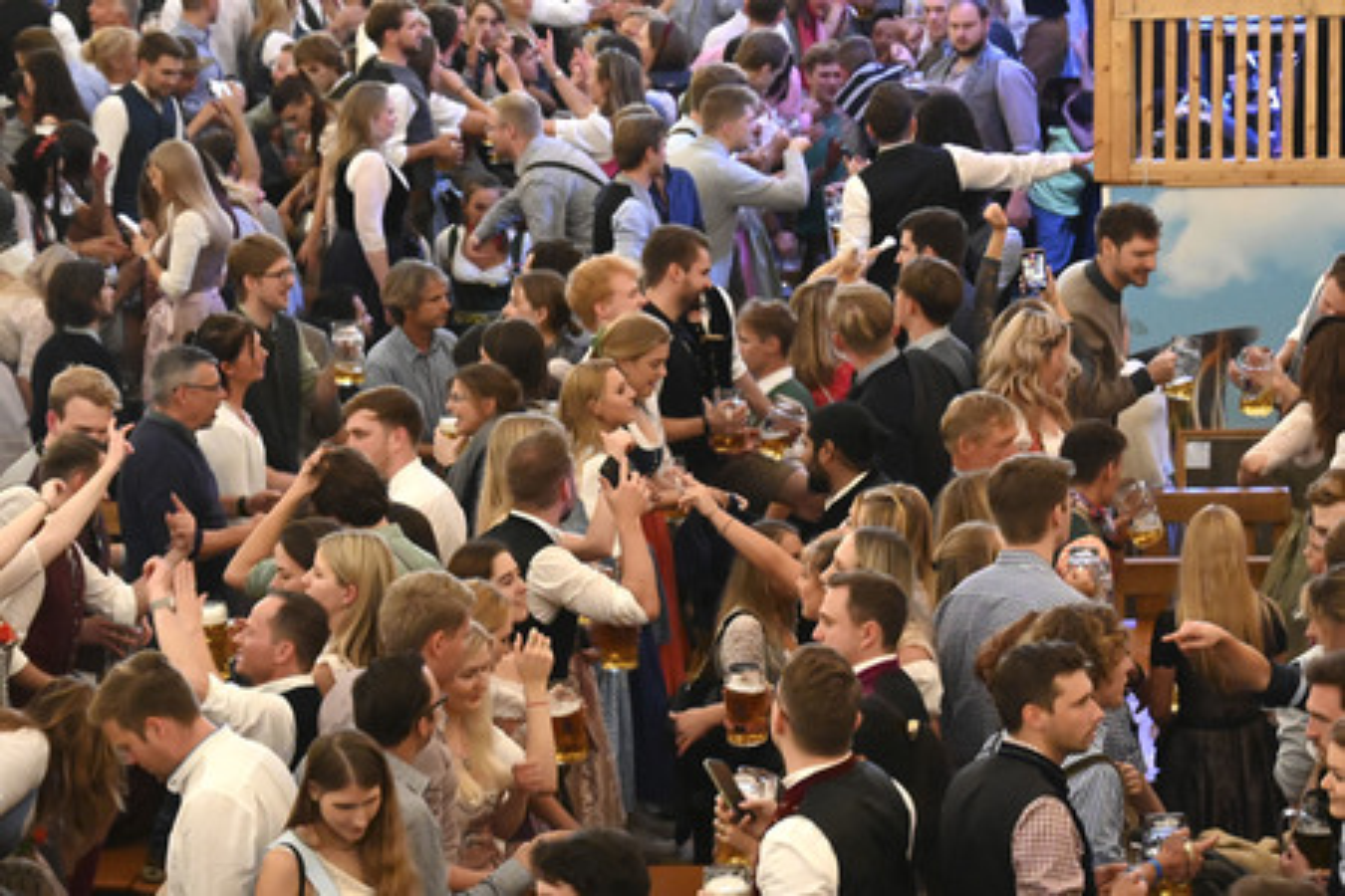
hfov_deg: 13.4
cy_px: 448
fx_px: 5716
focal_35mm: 153
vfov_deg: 9.0
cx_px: 672
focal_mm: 102
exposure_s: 1/125
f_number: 6.3
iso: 12800
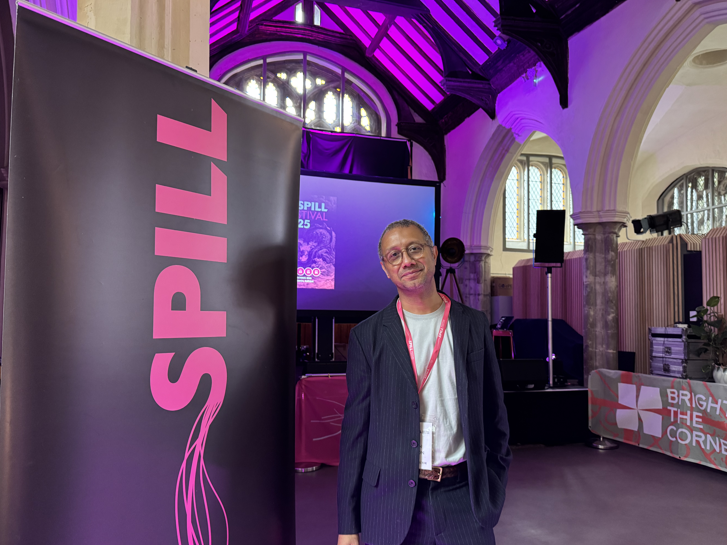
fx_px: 546
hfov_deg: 67.3
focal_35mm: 26
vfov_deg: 53.1
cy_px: 277
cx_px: 374
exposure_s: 1/50
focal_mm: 6.76
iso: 500
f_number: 1.78
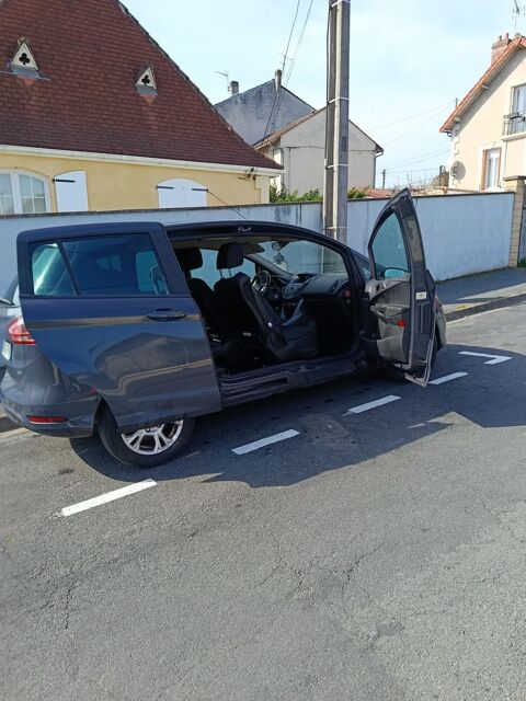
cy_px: 350
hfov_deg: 56.8
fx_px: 486
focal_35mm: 24
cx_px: 263
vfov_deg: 71.6
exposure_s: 1/257
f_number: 1.7
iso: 50
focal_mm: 5.24
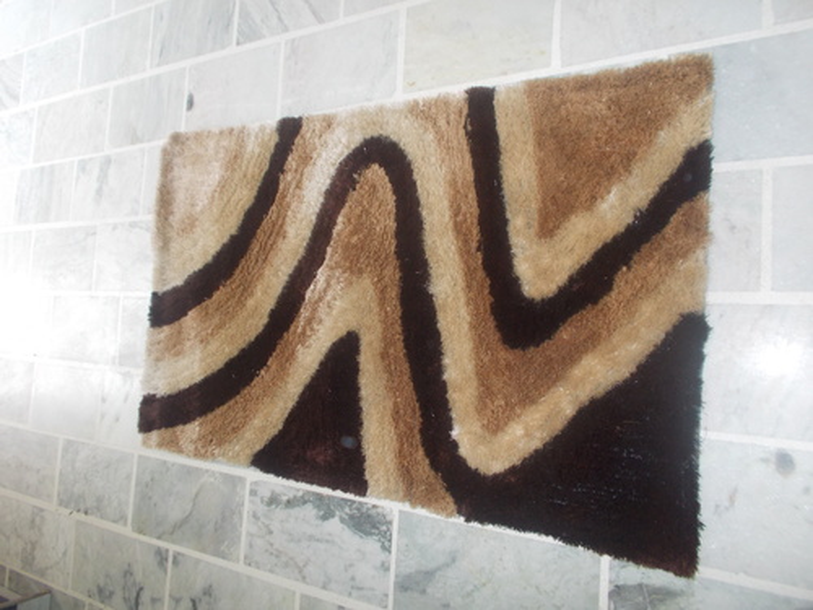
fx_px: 611
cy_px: 305
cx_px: 406
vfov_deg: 53.1
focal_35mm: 26
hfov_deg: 67.3
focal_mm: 4.6
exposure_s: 1/25
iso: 200
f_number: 3.2
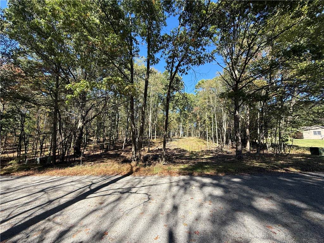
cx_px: 162
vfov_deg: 85.7
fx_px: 131
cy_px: 122
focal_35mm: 14
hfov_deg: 102.1
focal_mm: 2.22
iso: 50
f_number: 2.2
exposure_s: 1/433
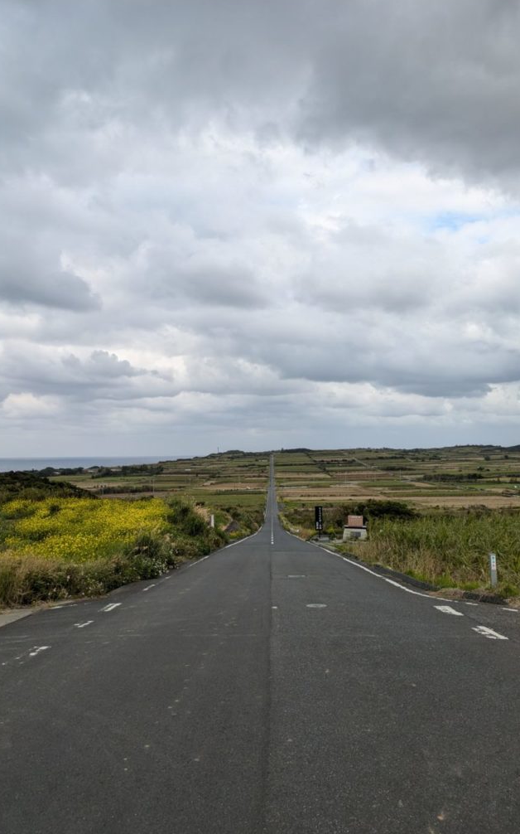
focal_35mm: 27
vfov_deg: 68.4
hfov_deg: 46.0
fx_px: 613
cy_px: 416
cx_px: 270
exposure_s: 1/1481
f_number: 1.89
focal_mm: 5.43
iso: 49
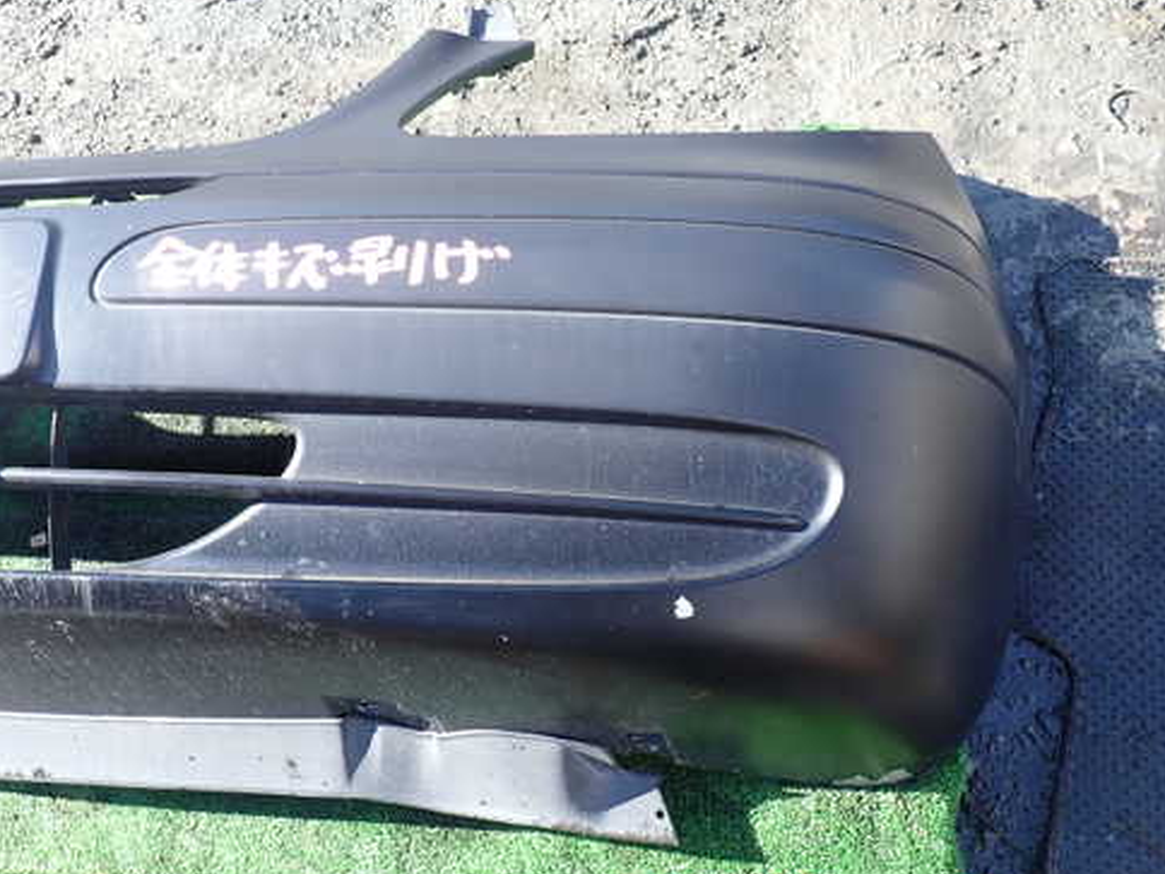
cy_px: 390
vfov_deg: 45.4
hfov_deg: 57.7
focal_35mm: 31
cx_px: 445
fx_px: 1043
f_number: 2.8
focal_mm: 4.5
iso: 100
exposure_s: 1/160
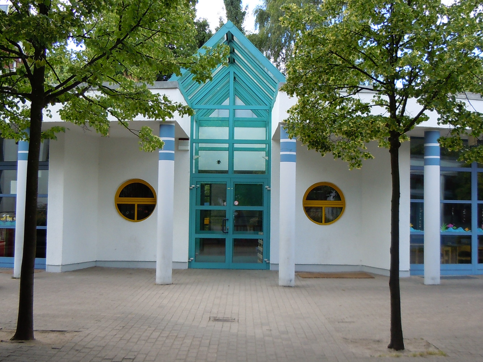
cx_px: 242
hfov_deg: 60.0
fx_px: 419
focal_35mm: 30
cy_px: 181
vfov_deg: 46.8
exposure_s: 1/200
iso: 100
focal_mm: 5.4
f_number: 3.5
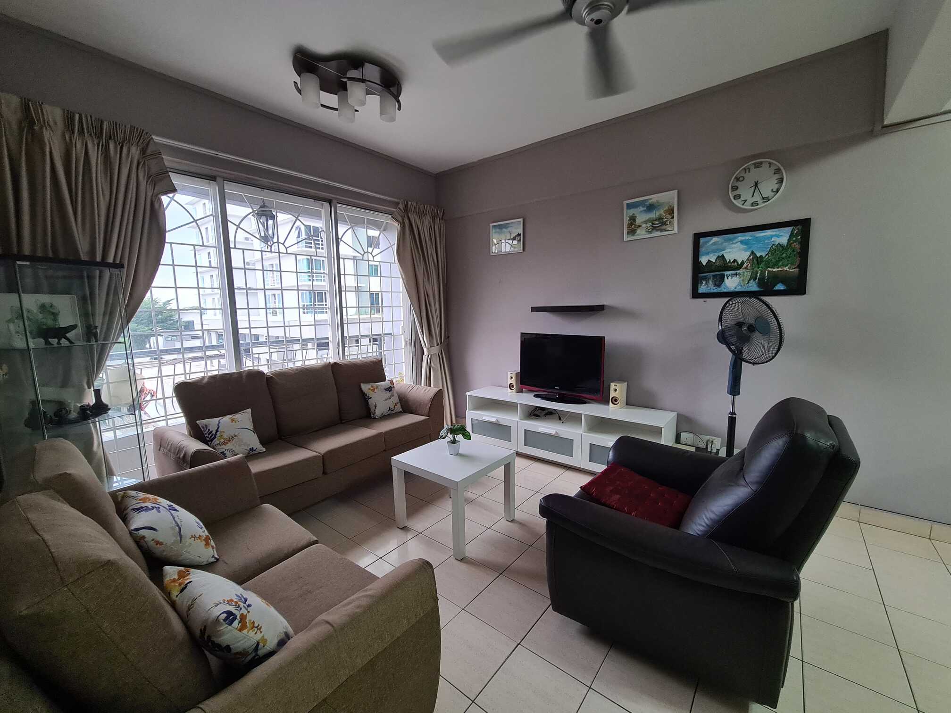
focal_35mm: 13
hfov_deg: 106.2
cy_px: 356
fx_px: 357
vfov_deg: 89.9
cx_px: 476
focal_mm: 2.2
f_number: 2.2
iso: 250
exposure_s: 1/50
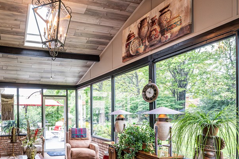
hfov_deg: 66.7
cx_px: 57
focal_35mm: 25
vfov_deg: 49.9
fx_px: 166
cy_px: 111
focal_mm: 14
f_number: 8
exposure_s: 1/160
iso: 5000
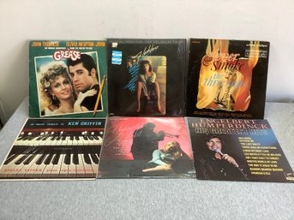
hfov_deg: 58.4
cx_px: 147
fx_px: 263
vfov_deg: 45.4
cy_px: 110
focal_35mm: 31
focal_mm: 3.3
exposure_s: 1/60
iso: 100
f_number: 2.4
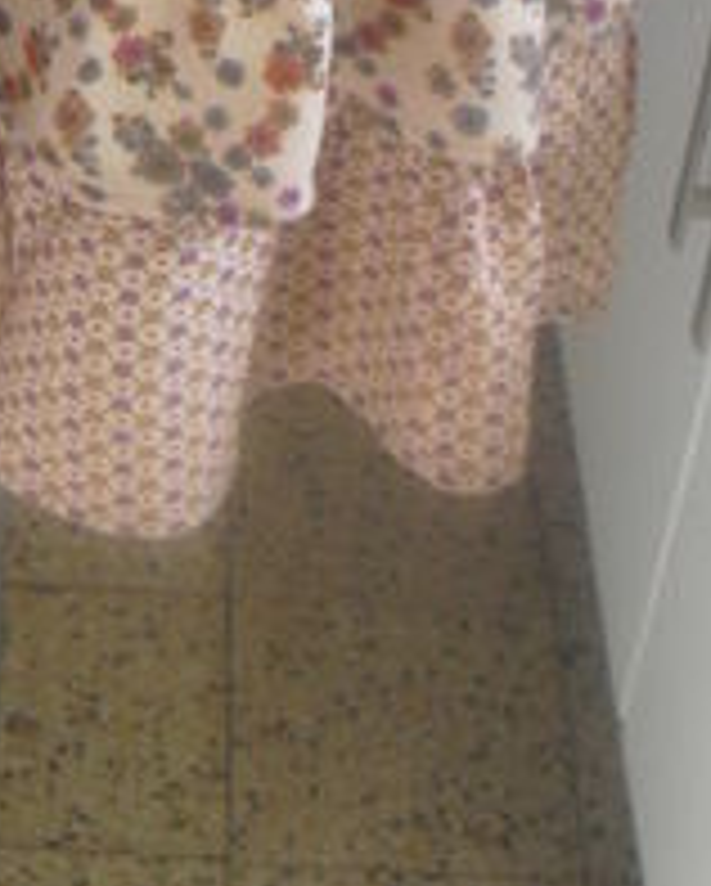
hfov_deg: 14.3
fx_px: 2810
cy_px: -139
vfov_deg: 17.2
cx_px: 112
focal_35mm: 107
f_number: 3.1
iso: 200
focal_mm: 6.3
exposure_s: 1/80
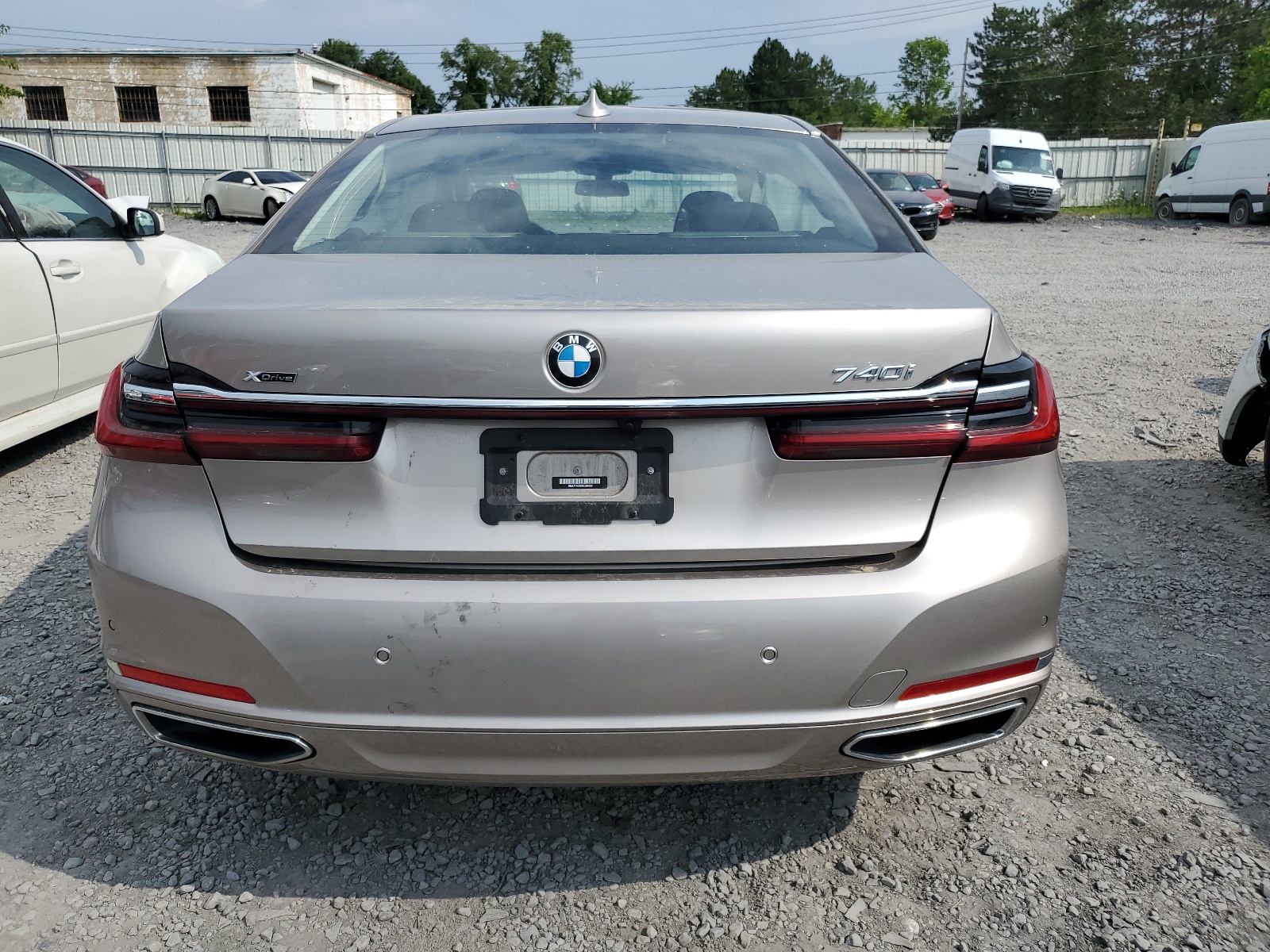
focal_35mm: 26
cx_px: 635
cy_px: 476
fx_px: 954
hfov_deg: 67.3
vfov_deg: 53.1
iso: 50
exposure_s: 1/5000
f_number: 1.5
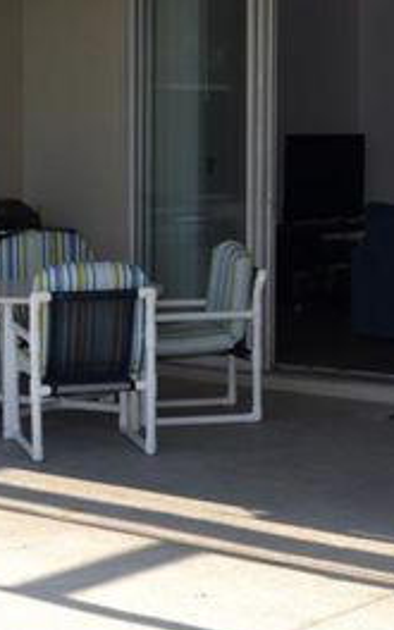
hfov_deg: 13.3
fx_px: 1684
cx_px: 238
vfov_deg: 21.1
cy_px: 194
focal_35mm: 98
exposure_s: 1/200
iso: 100
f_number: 5
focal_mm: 24
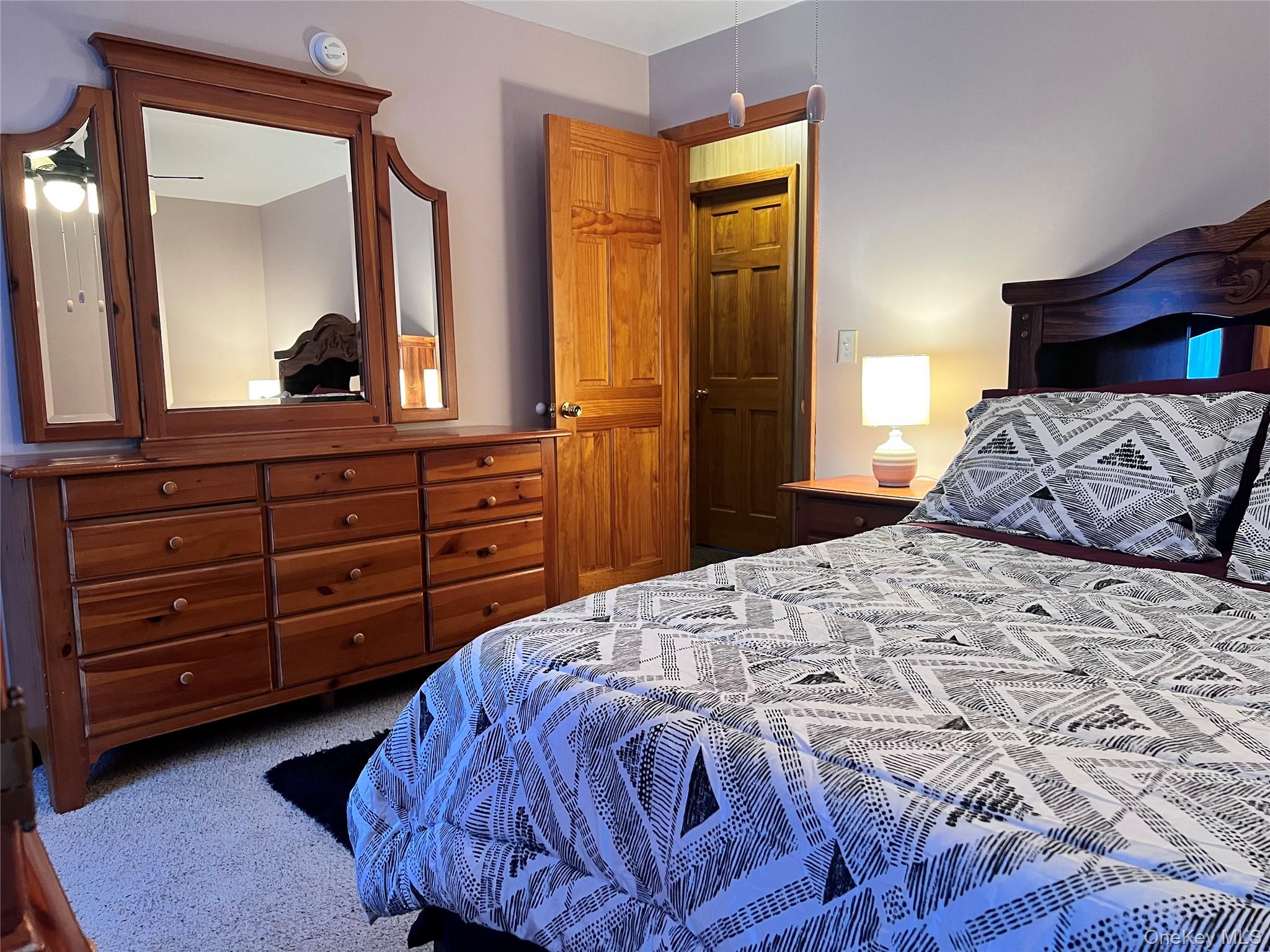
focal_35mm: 26
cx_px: 635
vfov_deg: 53.1
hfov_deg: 67.3
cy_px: 476
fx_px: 954
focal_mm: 5.7
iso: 320
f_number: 1.5
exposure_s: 1/60
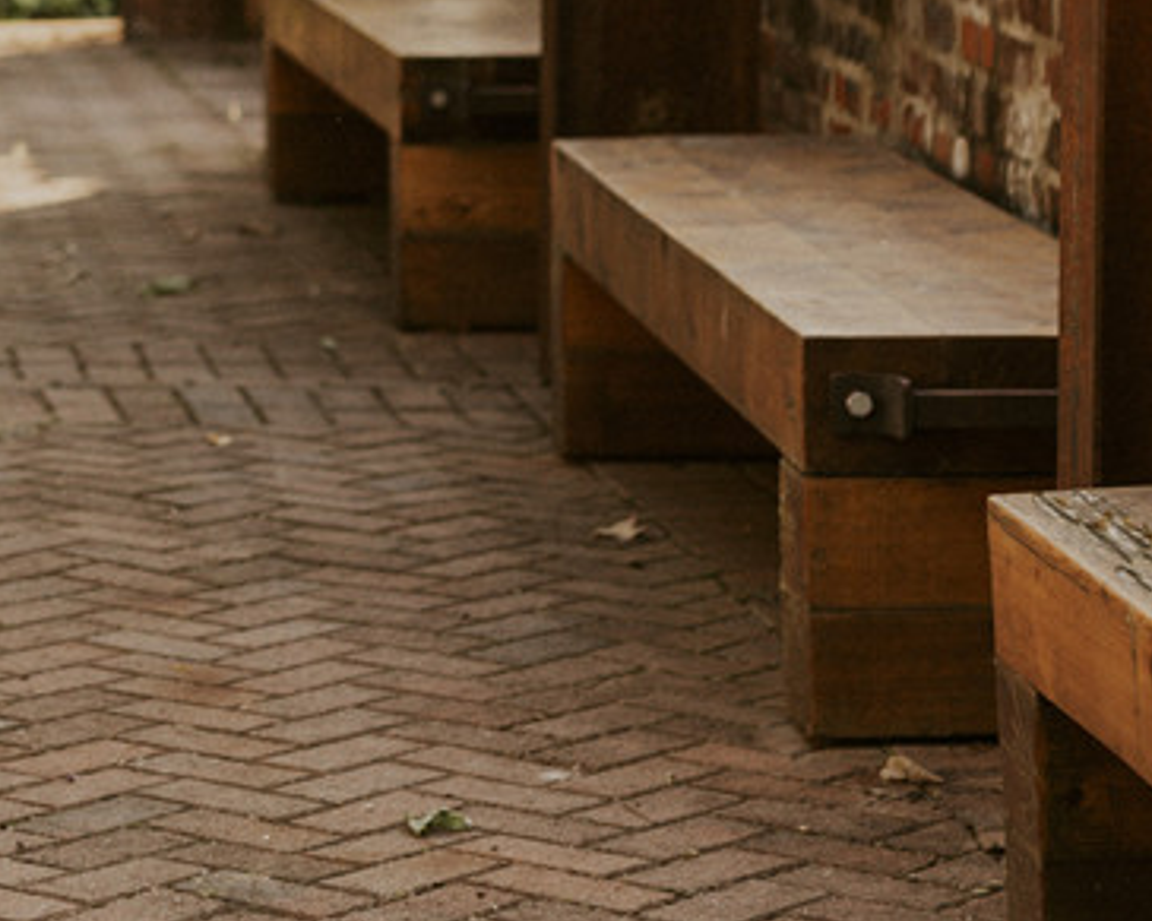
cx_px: -642
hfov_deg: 11.2
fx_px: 5624
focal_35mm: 165
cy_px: -279
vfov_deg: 9.2
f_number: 2.8
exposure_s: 1/640
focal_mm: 50
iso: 250
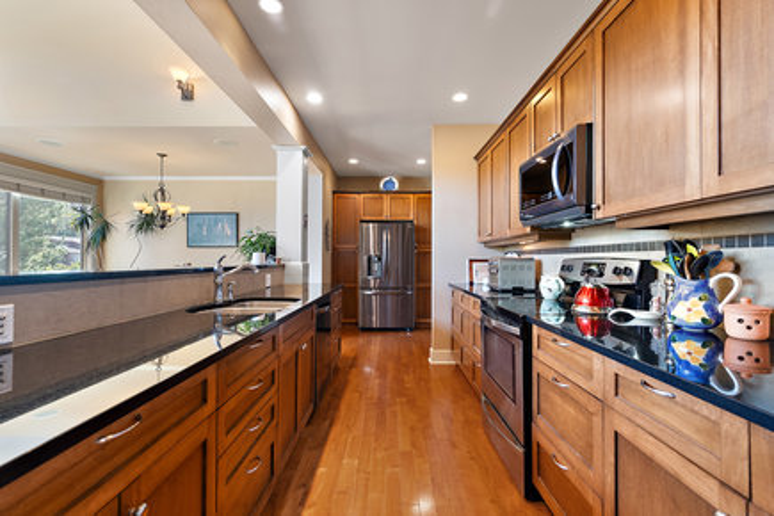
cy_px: 258
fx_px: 344
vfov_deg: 73.7
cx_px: 387
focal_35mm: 16
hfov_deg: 96.7
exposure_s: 1/1.25
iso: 320
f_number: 7.1
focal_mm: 16
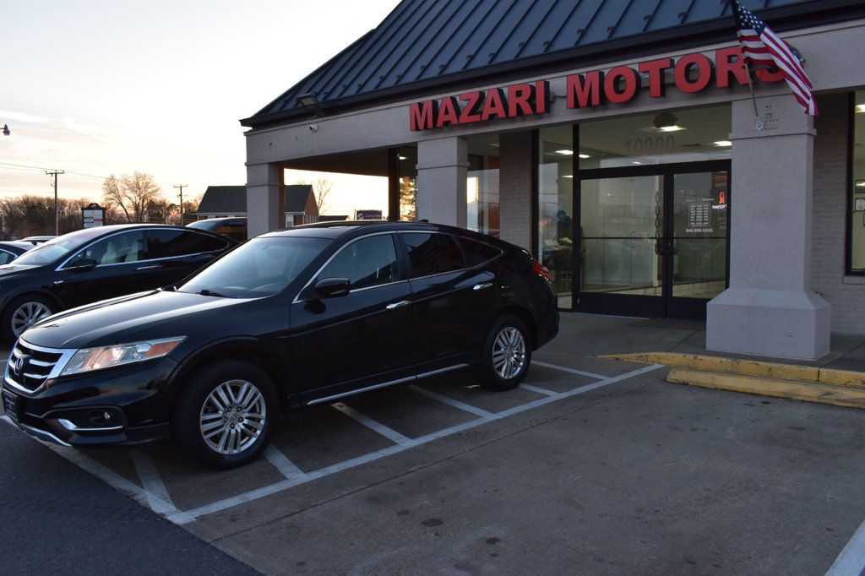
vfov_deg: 43.6
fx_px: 721
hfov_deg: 61.9
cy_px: 288
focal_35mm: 30
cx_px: 432
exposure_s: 1/125
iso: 400
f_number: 9
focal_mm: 20
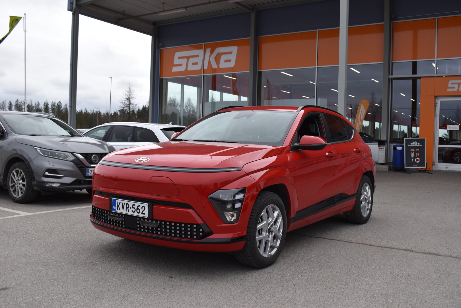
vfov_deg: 38.4
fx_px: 442
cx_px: 230
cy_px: 154
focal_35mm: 34
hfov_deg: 55.1
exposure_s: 1/500
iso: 200
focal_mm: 23
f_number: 8
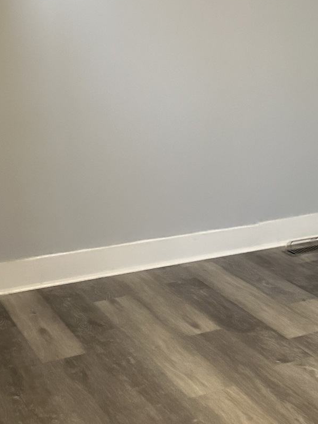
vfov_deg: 28.0
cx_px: 344
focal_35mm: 69
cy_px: 145
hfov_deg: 20.4
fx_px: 845
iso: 640
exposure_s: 1/40
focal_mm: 6.86
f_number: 1.78
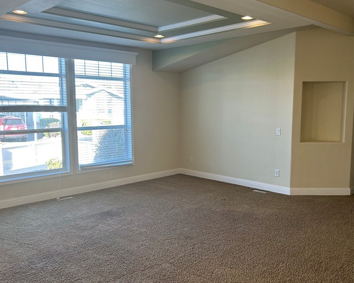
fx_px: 356
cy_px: 145
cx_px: 177
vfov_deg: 43.3
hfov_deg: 52.8
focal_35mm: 34
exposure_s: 1/120
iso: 64
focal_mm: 5.7
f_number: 1.5
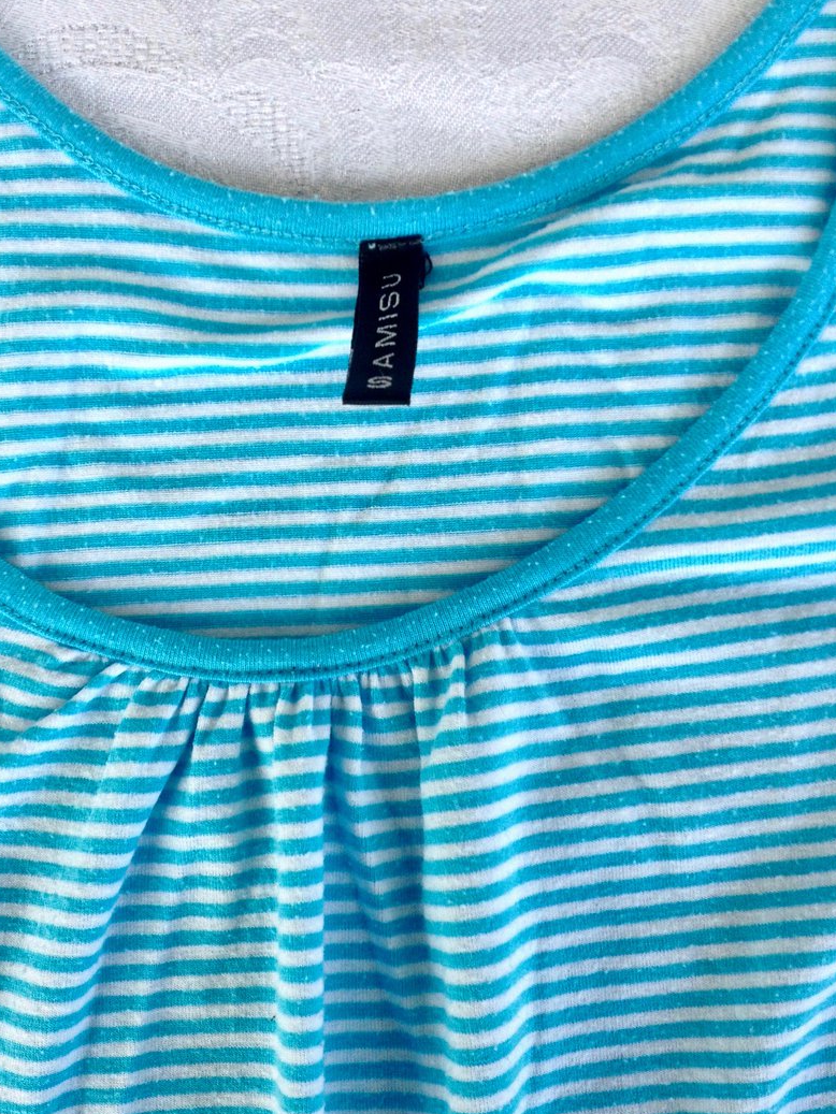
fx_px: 1449
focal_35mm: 45
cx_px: 319
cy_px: 606
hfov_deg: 32.1
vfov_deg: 42.0
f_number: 2.4
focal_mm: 4.28
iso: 50
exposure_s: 1/204
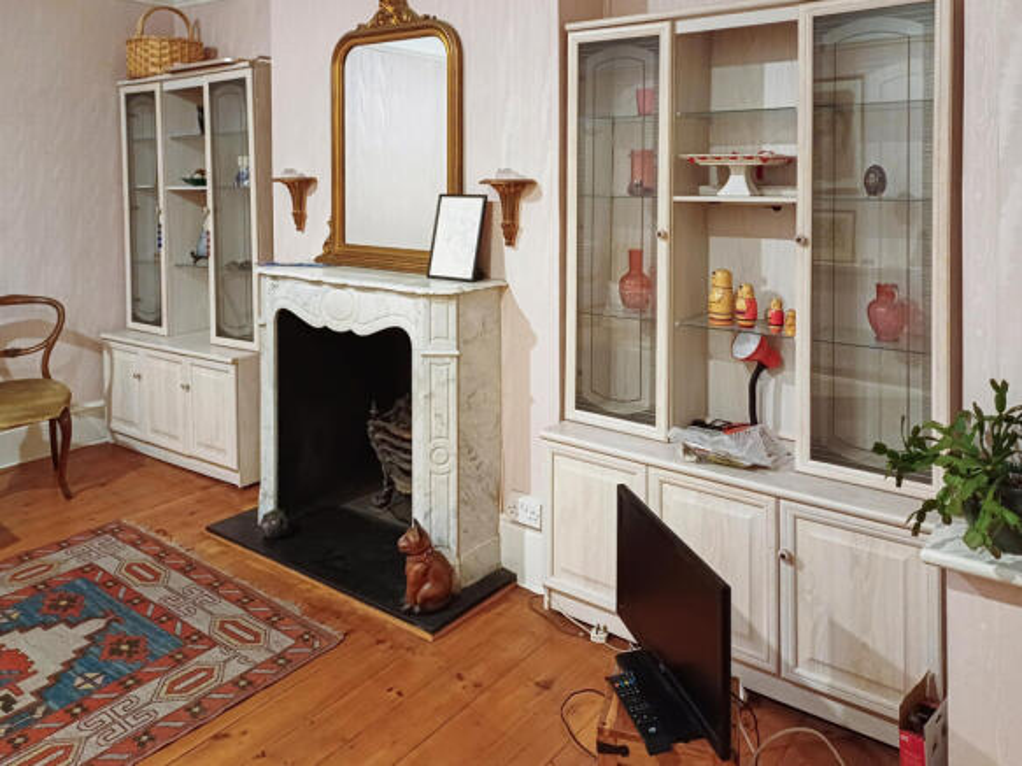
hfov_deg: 69.4
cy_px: 383
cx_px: 511
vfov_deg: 54.9
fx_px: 738
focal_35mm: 25
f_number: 1.8
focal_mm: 4.65
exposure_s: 1/20
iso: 640
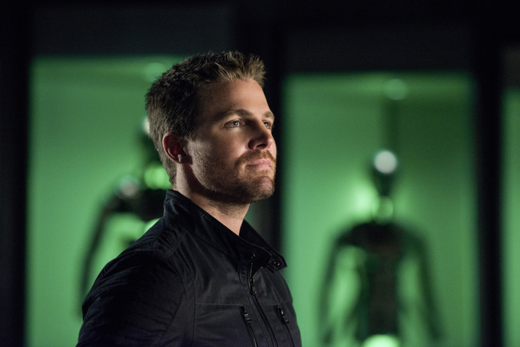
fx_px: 2311
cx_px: 260
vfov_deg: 8.6
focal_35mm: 160
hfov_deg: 12.8
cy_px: 174
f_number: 2.8
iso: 4000
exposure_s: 1/80
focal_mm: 160
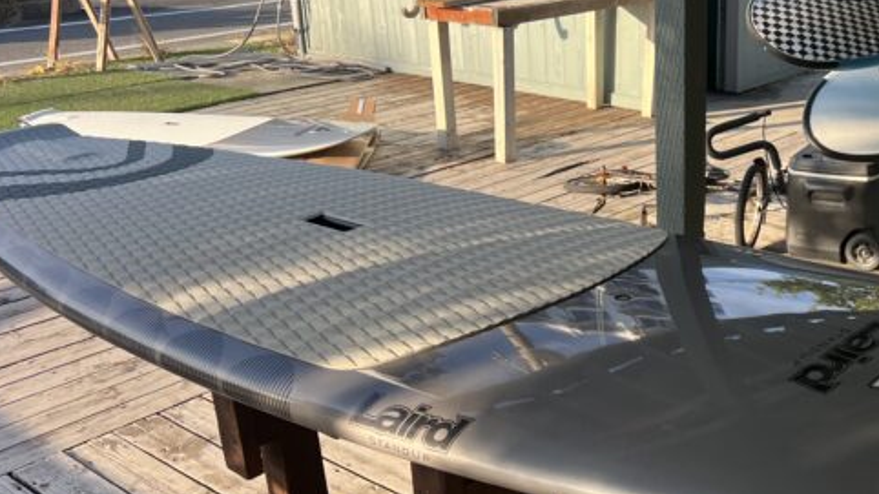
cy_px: 279
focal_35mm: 47
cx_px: 651
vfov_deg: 25.4
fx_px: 1095
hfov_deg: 42.5
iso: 50
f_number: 1.5
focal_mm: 5.7
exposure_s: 1/758
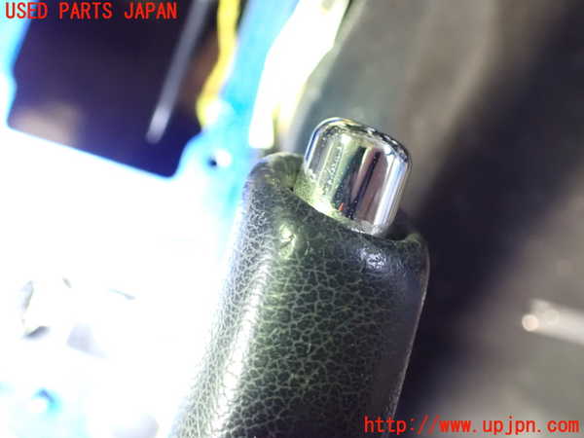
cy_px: 219
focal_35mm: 30
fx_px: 506
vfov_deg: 46.8
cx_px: 292
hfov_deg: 60.0
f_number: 2.3
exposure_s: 1/15
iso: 1600
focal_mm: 5.4
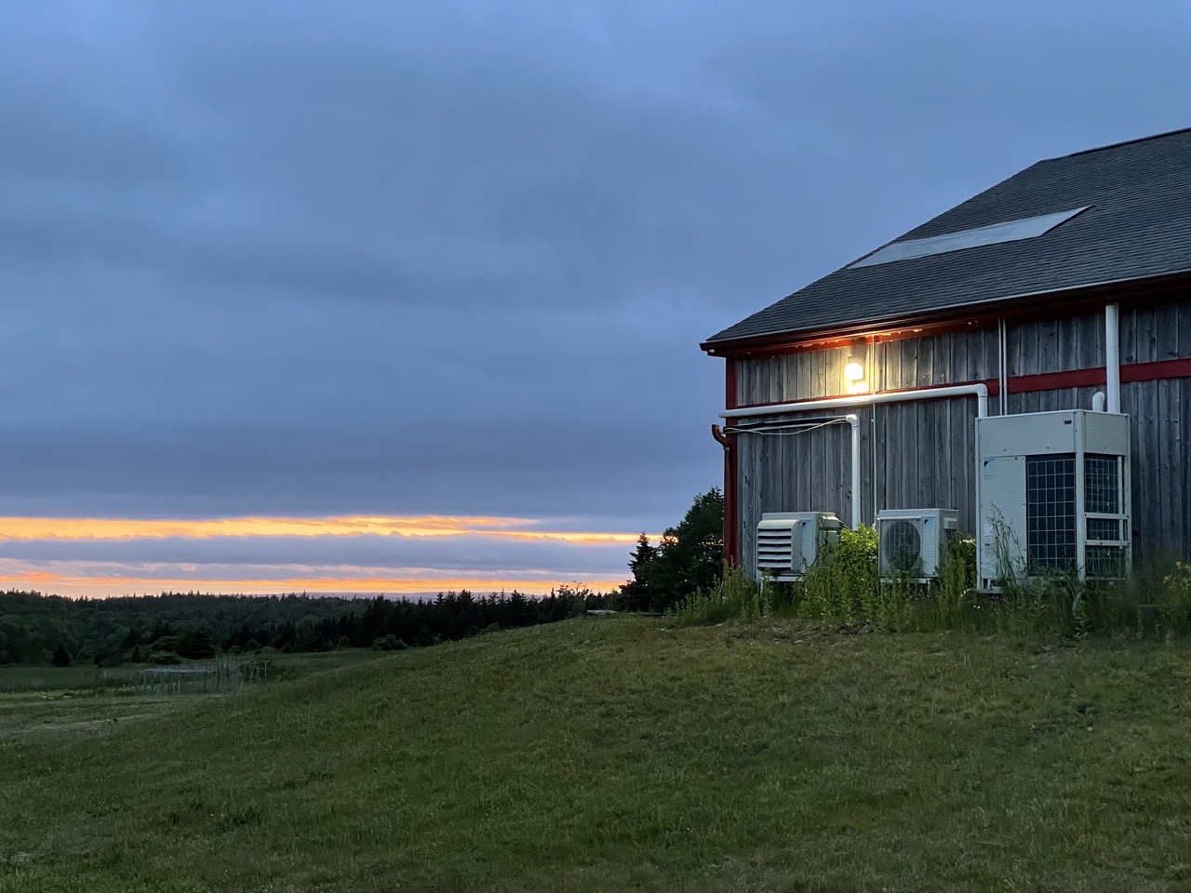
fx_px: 1789
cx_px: 596
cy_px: 446
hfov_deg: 36.8
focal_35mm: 52
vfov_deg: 28.0
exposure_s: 1/60
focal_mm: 6
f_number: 2
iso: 500
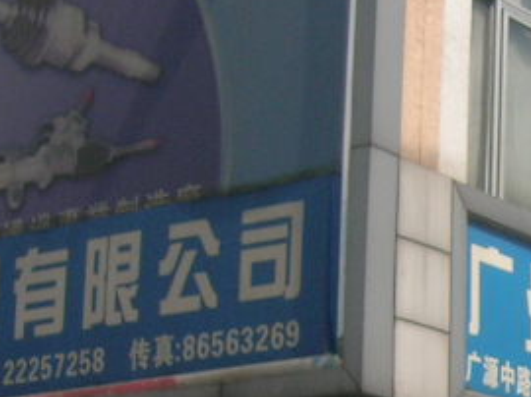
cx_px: 755
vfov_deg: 11.4
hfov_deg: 14.4
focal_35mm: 129
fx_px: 1977
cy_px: 369
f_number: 4.9
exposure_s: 1/364
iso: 50
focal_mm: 5.7
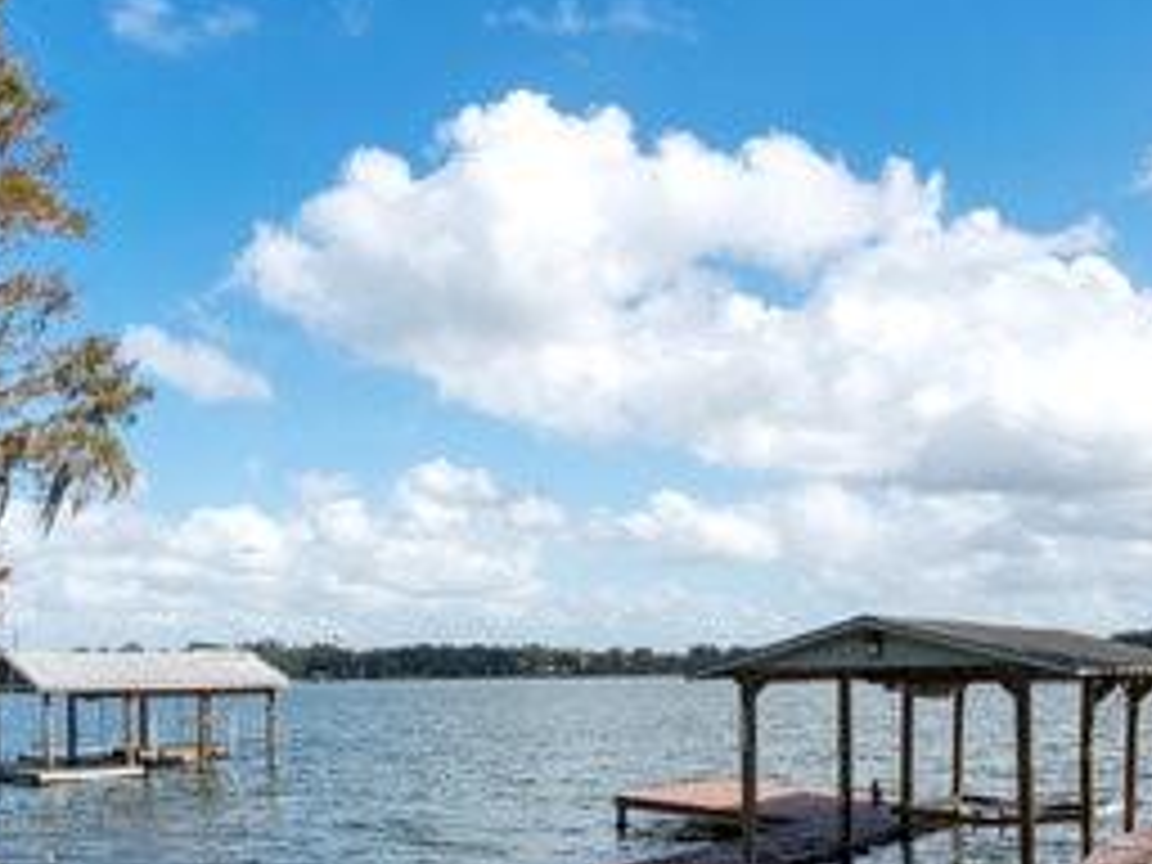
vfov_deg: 36.0
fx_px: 1298
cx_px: 540
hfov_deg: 47.8
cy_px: 650
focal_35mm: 39
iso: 100
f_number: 10
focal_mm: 16
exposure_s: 1/200
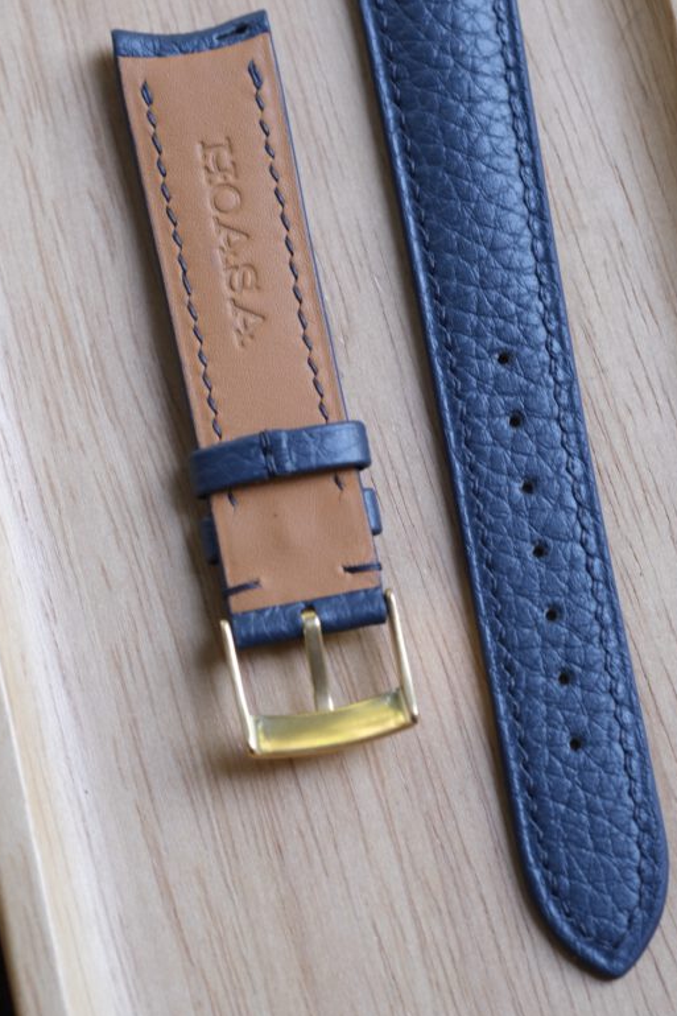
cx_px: 408
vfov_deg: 17.9
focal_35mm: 114
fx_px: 3217
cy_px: 429
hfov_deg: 12.0
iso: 800
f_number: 4.5
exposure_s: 1/80
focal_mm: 60
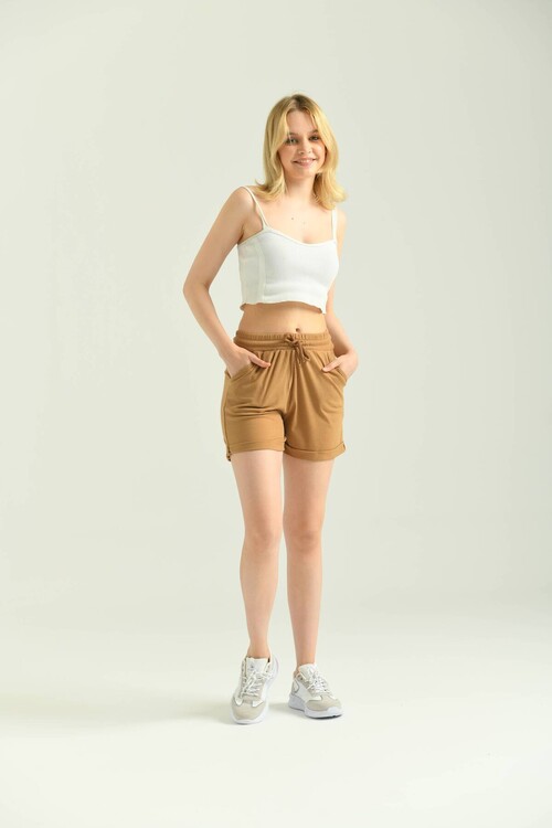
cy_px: 414
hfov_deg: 19.5
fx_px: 1610
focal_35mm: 70
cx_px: 276
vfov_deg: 28.8
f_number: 5.6
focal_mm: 70
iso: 125
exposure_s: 1/160
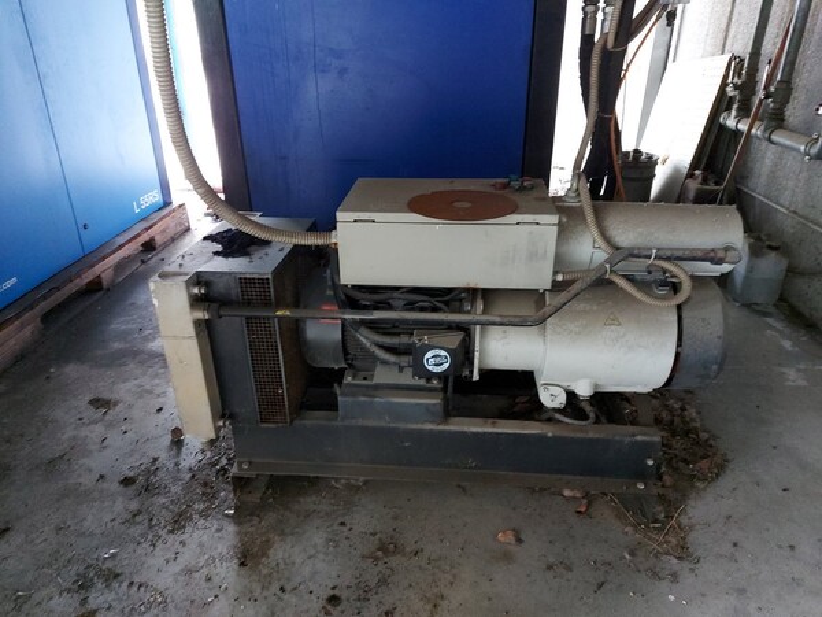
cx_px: 411
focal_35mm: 24
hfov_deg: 71.6
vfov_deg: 56.8
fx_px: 570
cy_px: 308
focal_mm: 5.23
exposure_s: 1/25
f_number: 1.8
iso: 500
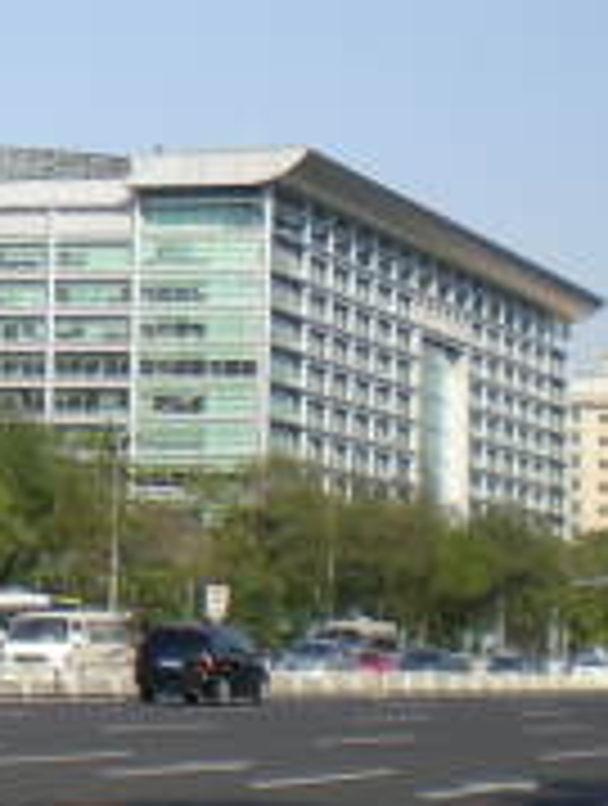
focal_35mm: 142
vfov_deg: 13.8
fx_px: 3314
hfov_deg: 10.1
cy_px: 124
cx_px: -311
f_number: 4.6
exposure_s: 1/282
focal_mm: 6.3
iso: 50
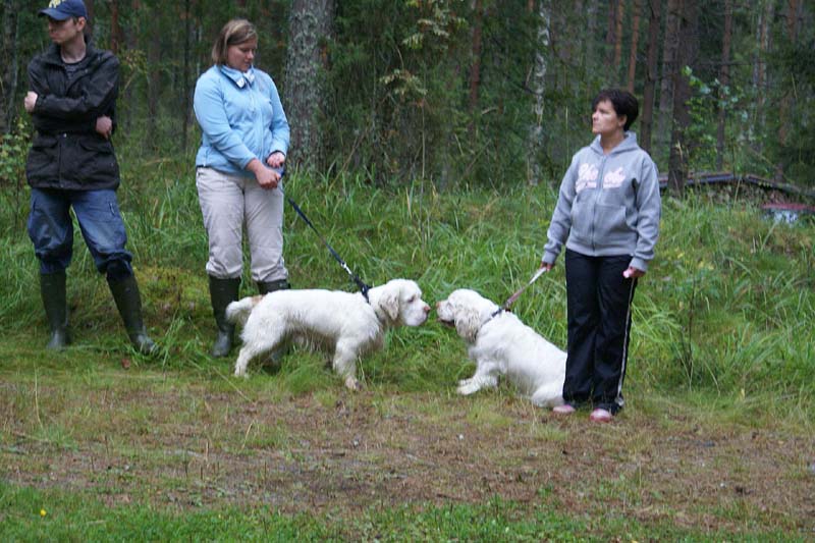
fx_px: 2376
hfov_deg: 19.5
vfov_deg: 13.0
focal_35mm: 105
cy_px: 272
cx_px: 408
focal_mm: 70
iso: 400
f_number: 5.6
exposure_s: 1/100
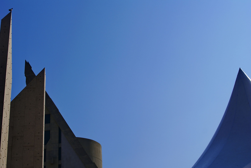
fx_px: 367
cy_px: 84
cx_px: 126
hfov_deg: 37.8
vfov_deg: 25.9
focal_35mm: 52
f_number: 6.3
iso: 100
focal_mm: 35
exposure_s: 1/1250
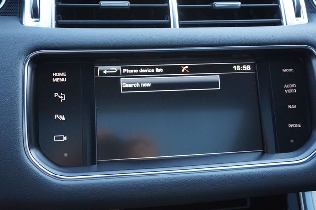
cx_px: 158
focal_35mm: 38
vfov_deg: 35.5
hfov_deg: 51.3
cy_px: 105
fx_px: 329
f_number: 4.5
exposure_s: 1/60
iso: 1000
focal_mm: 25
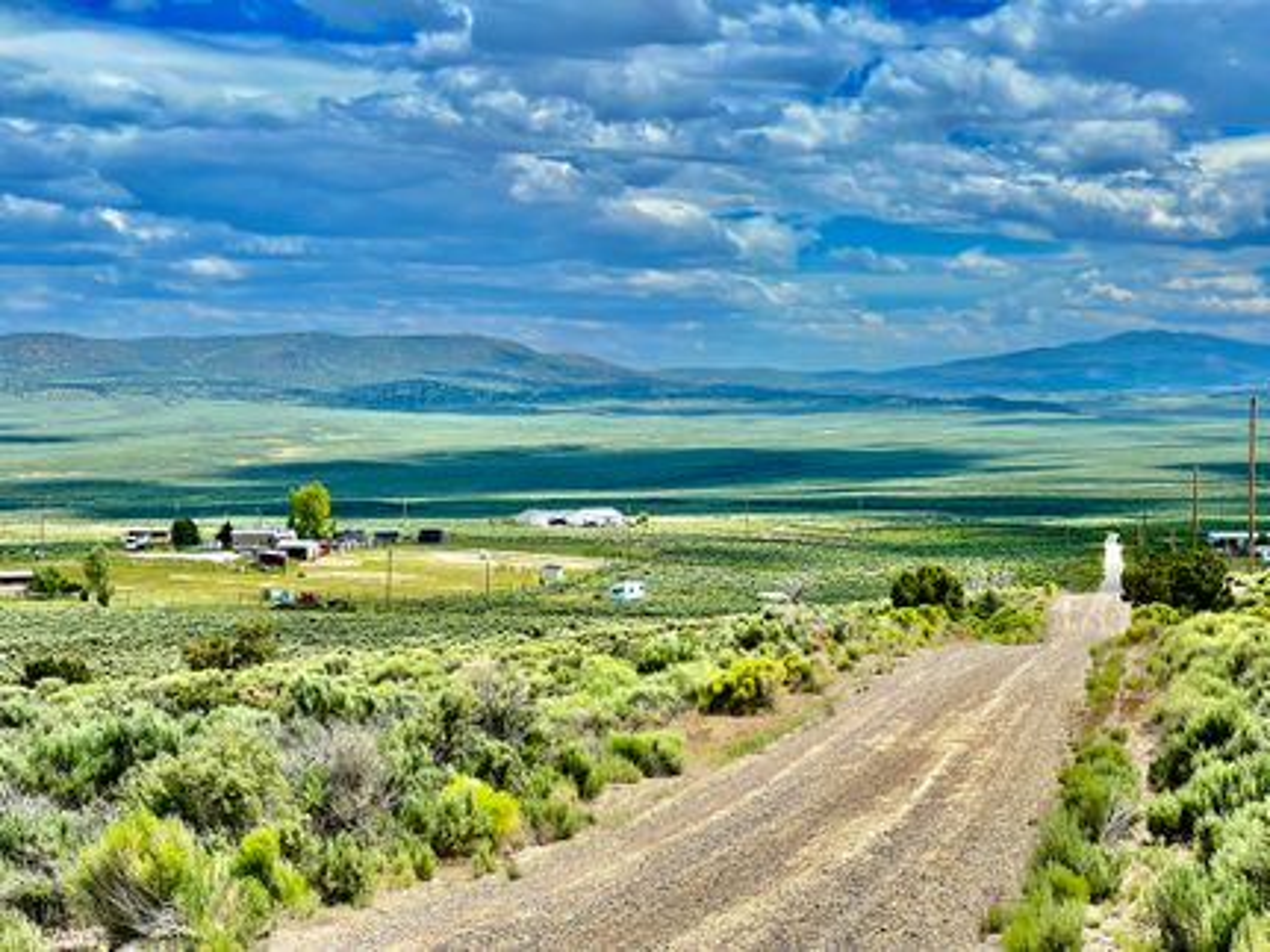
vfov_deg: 19.1
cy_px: 476
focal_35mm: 77
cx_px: 635
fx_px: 2824
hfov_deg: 25.3
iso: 32
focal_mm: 9
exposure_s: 1/1531
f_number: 2.8
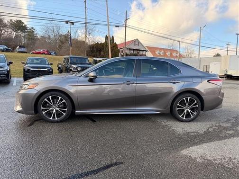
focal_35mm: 24
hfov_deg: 71.6
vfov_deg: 56.8
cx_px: 120
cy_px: 90
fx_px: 166
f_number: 1.78
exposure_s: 1/528
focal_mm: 6.76
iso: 80
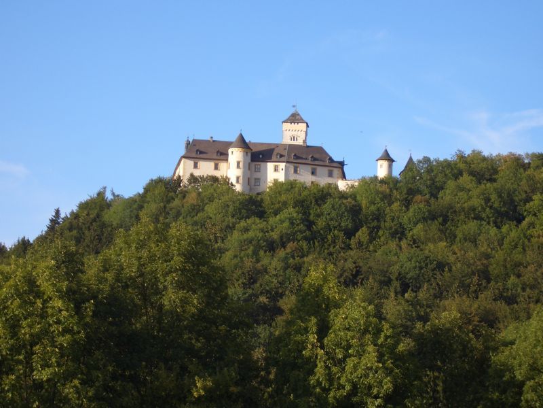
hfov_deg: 18.7
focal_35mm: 105
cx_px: 272
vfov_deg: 14.1
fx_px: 1647
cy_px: 204
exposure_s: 1/200
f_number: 4.8
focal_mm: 17.4
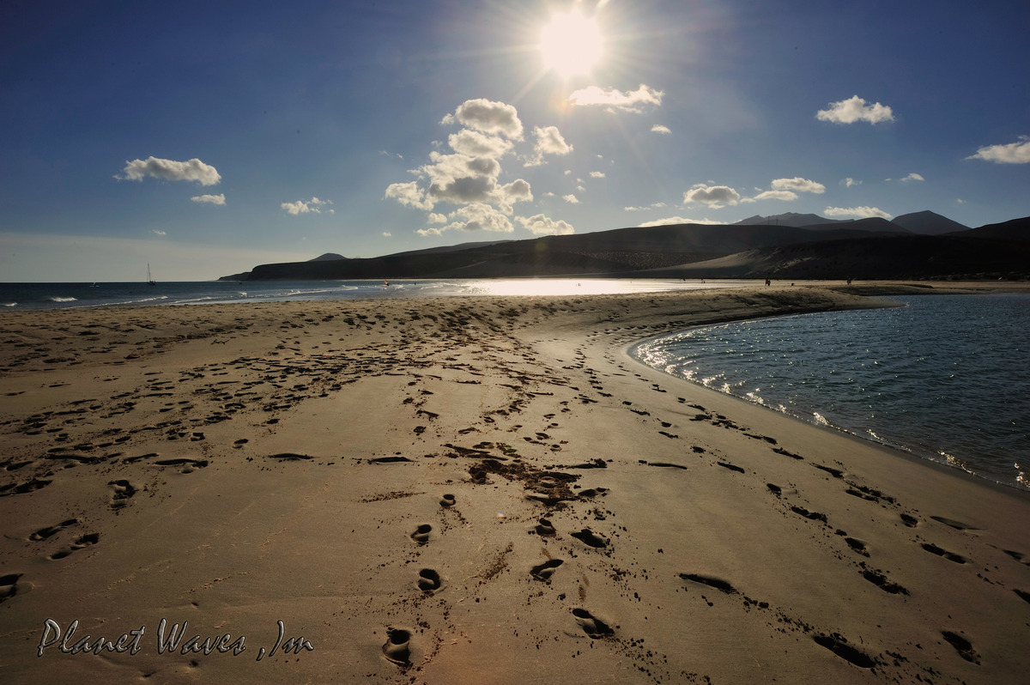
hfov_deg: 73.8
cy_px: 342
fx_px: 686
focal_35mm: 24
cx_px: 515
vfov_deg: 53.1
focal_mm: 24
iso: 200
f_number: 22
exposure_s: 1/400
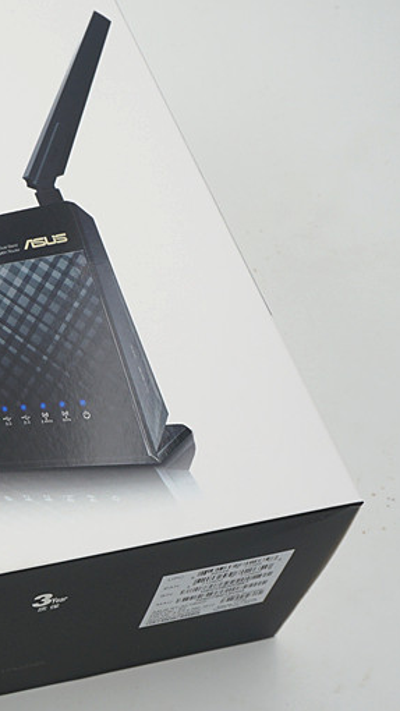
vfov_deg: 25.9
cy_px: 372
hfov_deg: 13.5
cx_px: -284
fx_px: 1546
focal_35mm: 82
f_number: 9
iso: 100
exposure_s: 1/50
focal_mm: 26
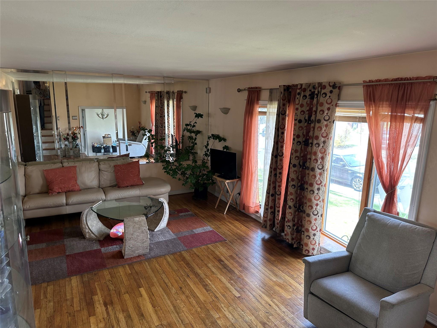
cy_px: 164
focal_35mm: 24
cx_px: 218
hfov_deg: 71.6
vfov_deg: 56.8
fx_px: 303
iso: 125
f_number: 1.78
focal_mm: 6.86
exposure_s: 1/60
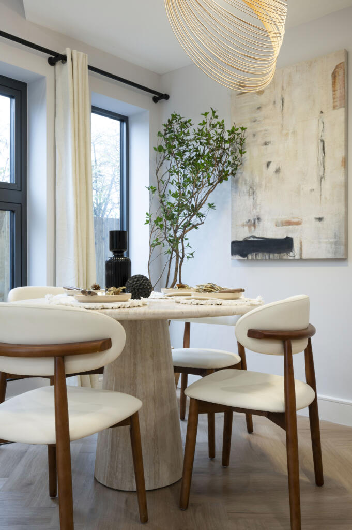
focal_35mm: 30
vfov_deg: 62.0
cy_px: 265
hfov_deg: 43.5
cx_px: 176
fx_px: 441
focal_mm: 30
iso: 200
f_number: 16
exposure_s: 1/1.25
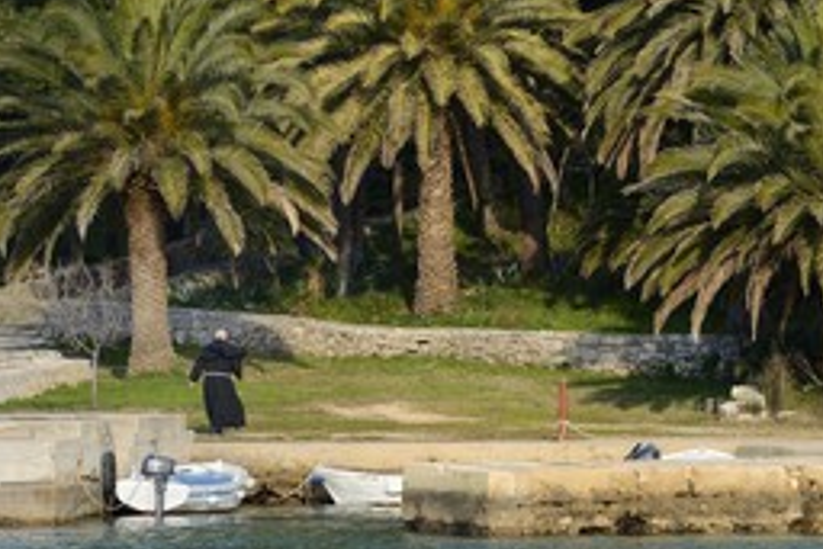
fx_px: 7502
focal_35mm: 328
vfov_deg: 4.2
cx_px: 598
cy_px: 215
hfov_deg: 6.3
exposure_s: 1/250
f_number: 10
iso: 200
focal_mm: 200
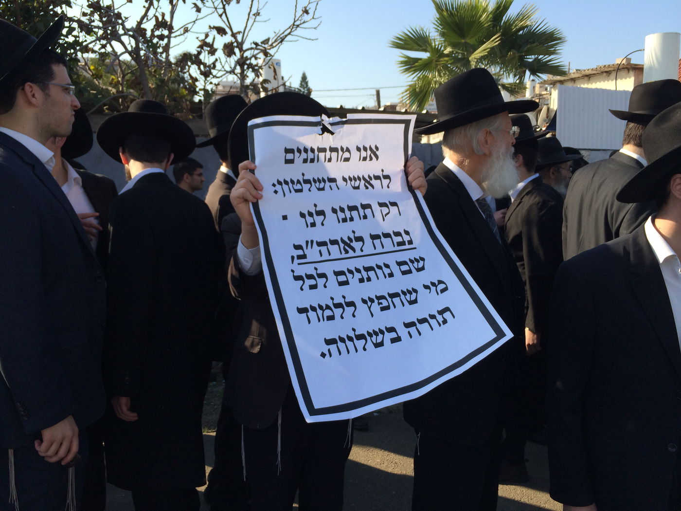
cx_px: 340
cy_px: 256
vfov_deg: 46.8
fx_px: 590
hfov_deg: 60.0
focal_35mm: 30
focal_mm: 4.12
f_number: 2.2
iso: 32
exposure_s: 1/1172
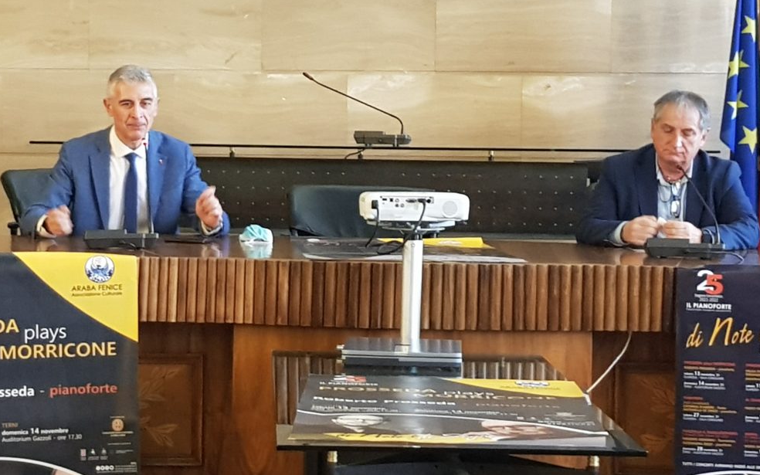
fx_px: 870
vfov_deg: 30.4
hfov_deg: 46.1
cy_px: 183
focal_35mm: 42
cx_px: 229
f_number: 1.7
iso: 250
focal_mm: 4.2
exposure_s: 1/20
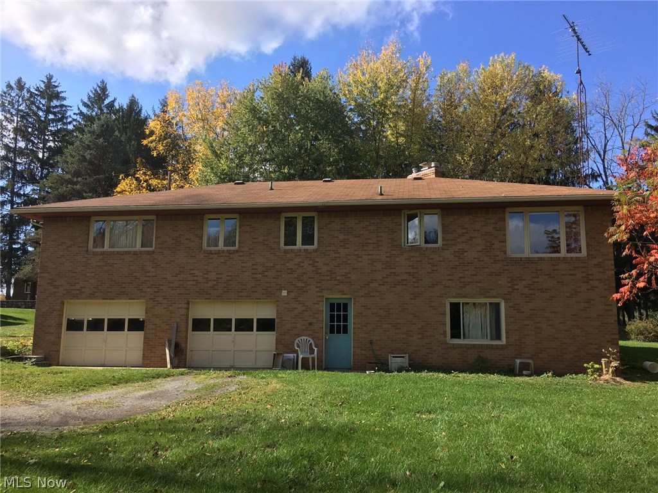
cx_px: 329
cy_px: 246
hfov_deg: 61.7
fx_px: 551
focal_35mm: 29
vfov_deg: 48.2
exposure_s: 1/905
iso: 25
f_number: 2.2
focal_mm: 4.15
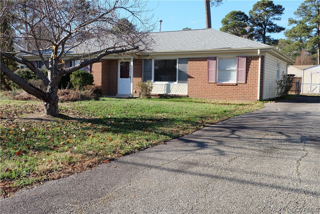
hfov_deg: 54.4
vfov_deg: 37.9
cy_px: 107
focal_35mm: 35
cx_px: 160
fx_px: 311
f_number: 6.4
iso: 400
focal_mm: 23.2
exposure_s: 1/420
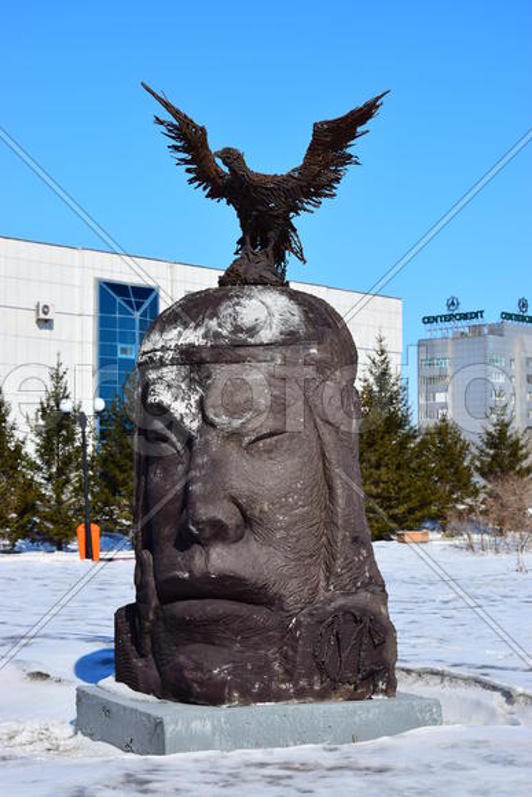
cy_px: 398
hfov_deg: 18.2
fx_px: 1661
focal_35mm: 75
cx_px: 266
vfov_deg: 27.0
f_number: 9
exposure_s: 1/320
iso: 100
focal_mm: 50
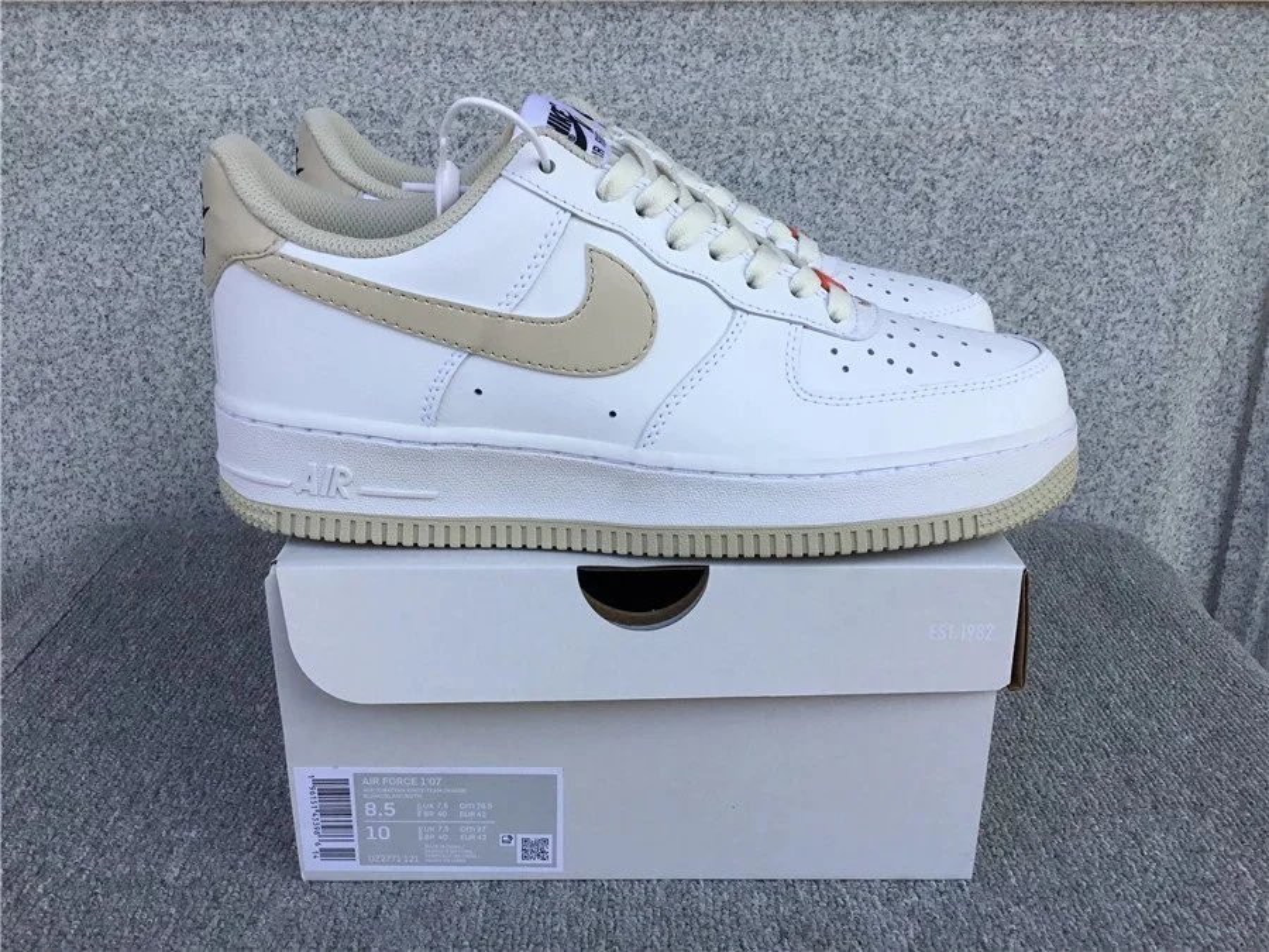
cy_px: 476
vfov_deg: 45.4
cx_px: 634
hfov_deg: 58.4
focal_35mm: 31
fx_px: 1136
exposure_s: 1/494
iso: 25
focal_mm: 3.3
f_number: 2.4
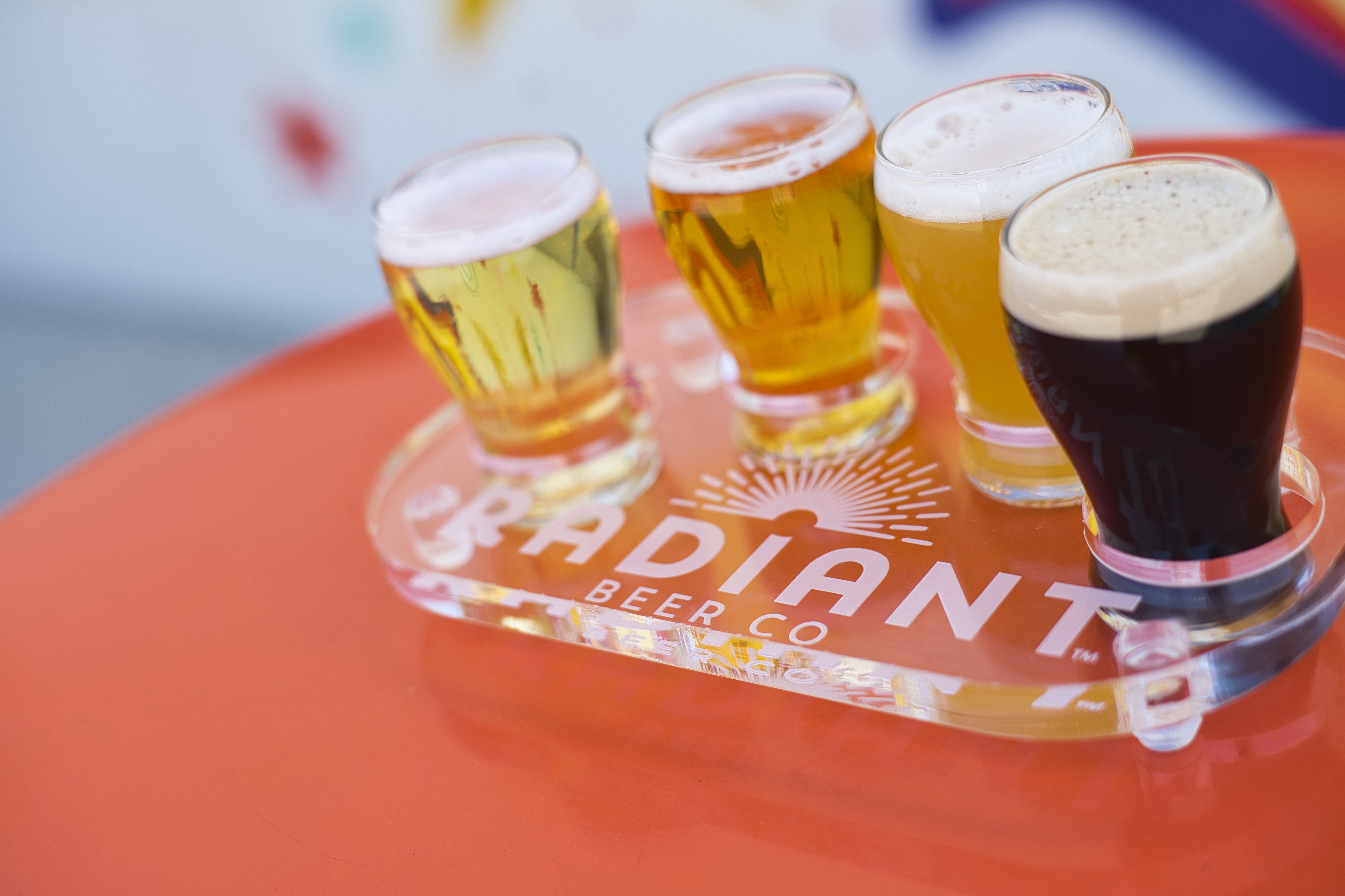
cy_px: 448
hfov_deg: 39.6
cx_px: 672
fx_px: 1868
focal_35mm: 50
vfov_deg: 27.0
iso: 80
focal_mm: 50
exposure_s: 1/400
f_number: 2.8
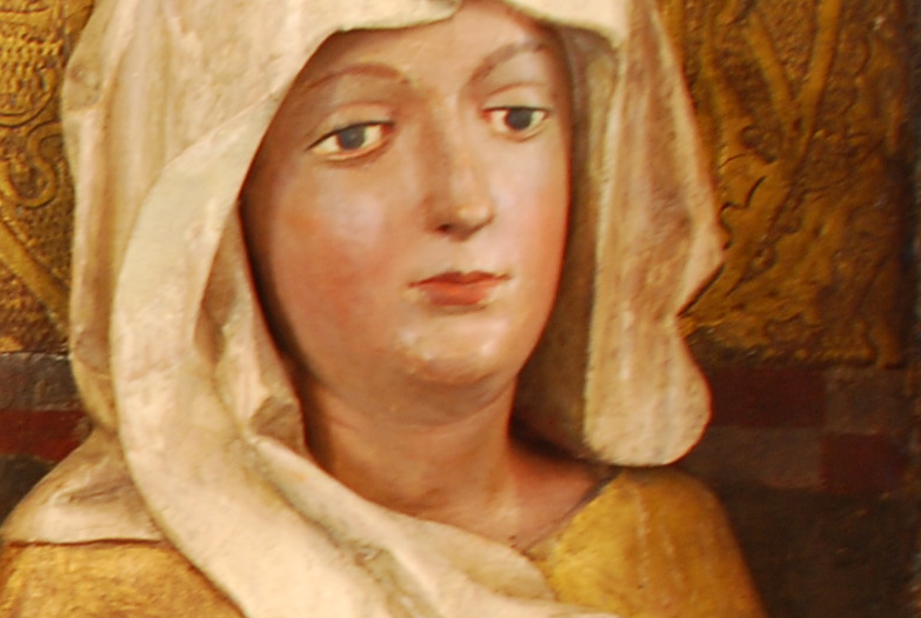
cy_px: 626
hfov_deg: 16.0
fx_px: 2845
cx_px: -654
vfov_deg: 12.2
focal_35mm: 111
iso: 200
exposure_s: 1/4
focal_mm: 20
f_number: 4
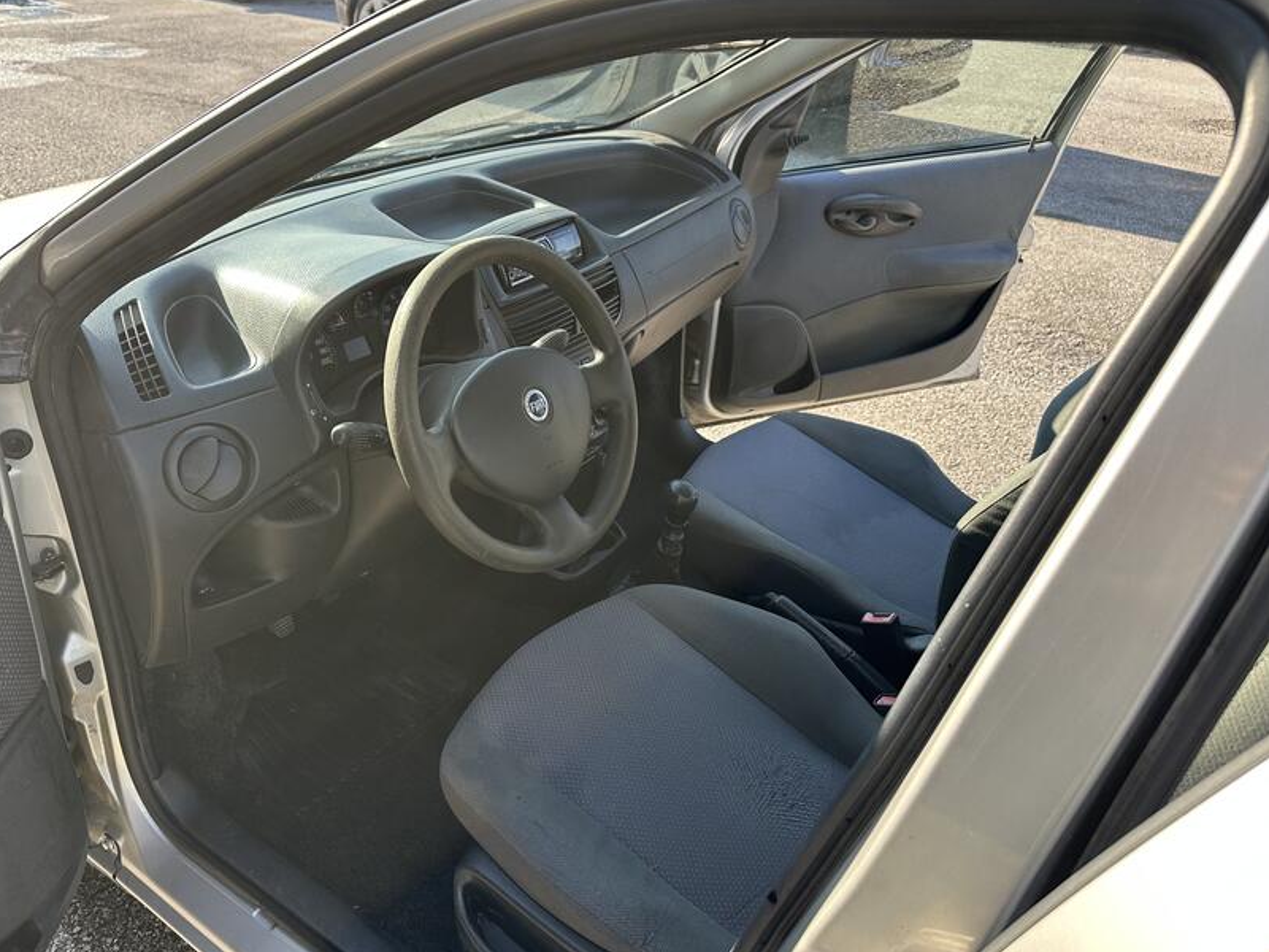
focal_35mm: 27
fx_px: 990
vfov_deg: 51.3
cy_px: 526
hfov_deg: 65.1
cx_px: 557
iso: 80
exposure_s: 1/477
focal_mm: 6.86
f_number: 1.78
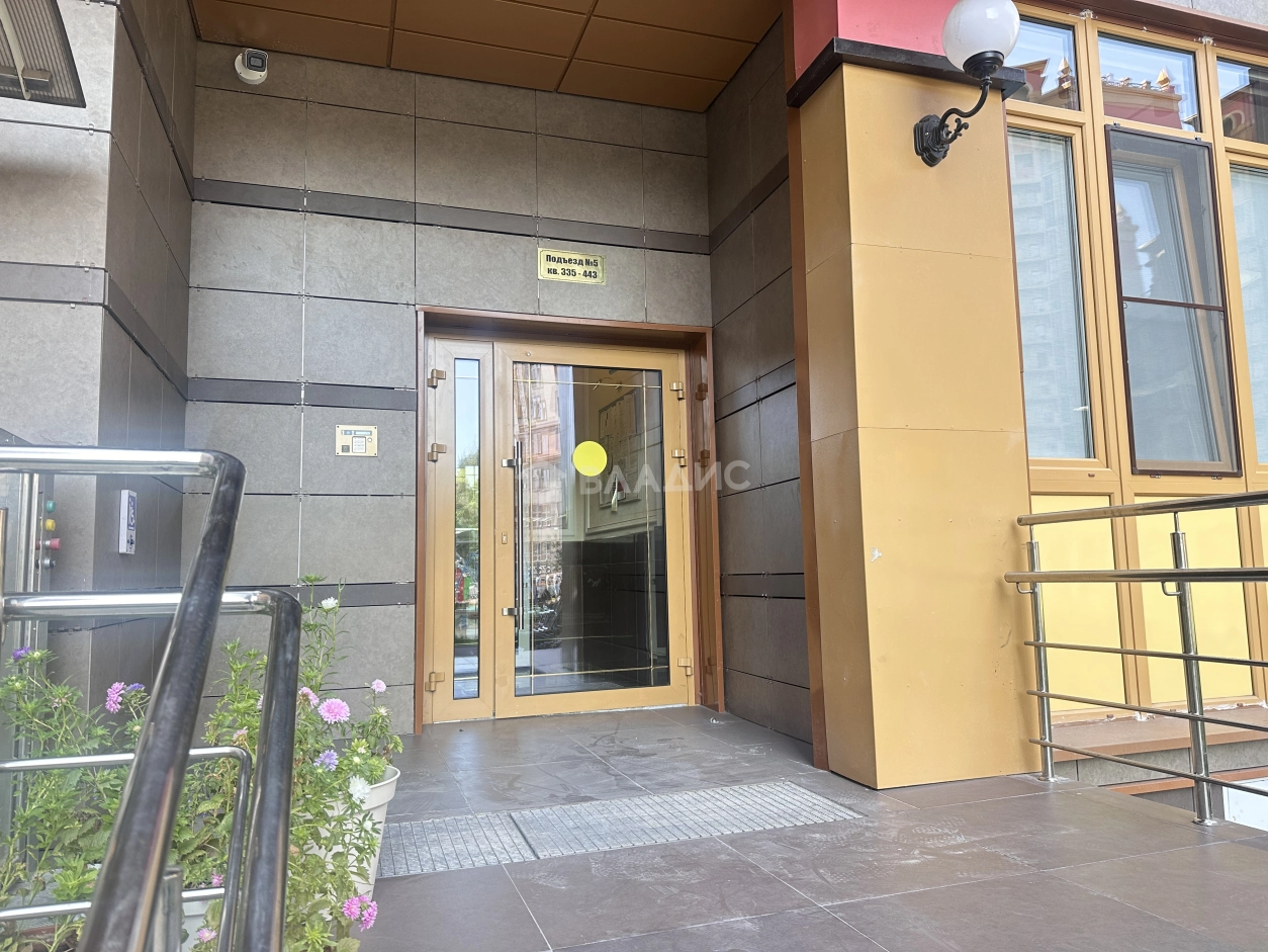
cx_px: 634
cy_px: 476
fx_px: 879
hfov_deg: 71.6
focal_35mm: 24
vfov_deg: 56.8
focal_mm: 6.86
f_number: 1.78
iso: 100
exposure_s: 1/166
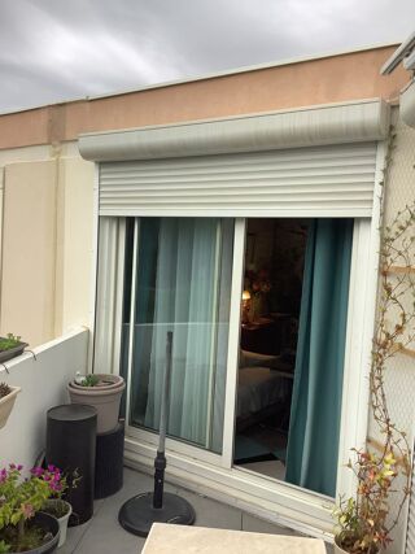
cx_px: 208
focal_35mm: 31
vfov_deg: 58.4
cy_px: 277
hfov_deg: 45.4
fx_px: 496
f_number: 2.4
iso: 32
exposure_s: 1/120
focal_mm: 3.3
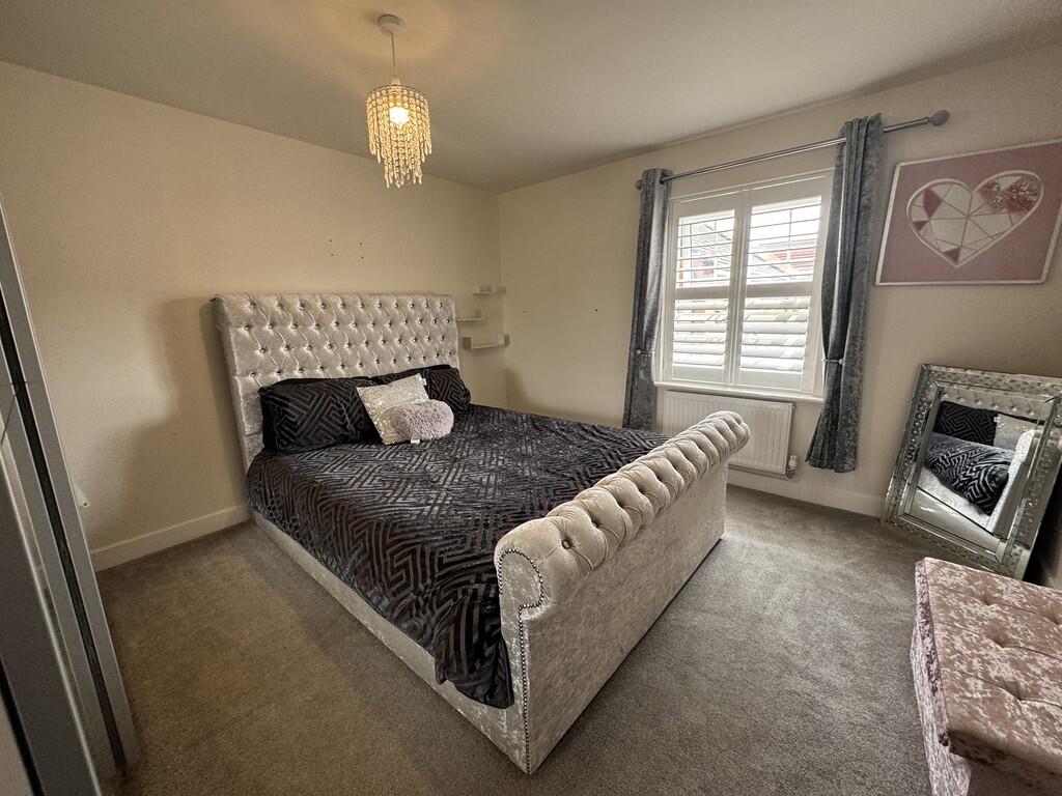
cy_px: 398
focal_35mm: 14
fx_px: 430
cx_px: 531
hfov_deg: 102.1
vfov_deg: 85.7
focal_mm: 2.22
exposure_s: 1/99
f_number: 2.2
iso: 125
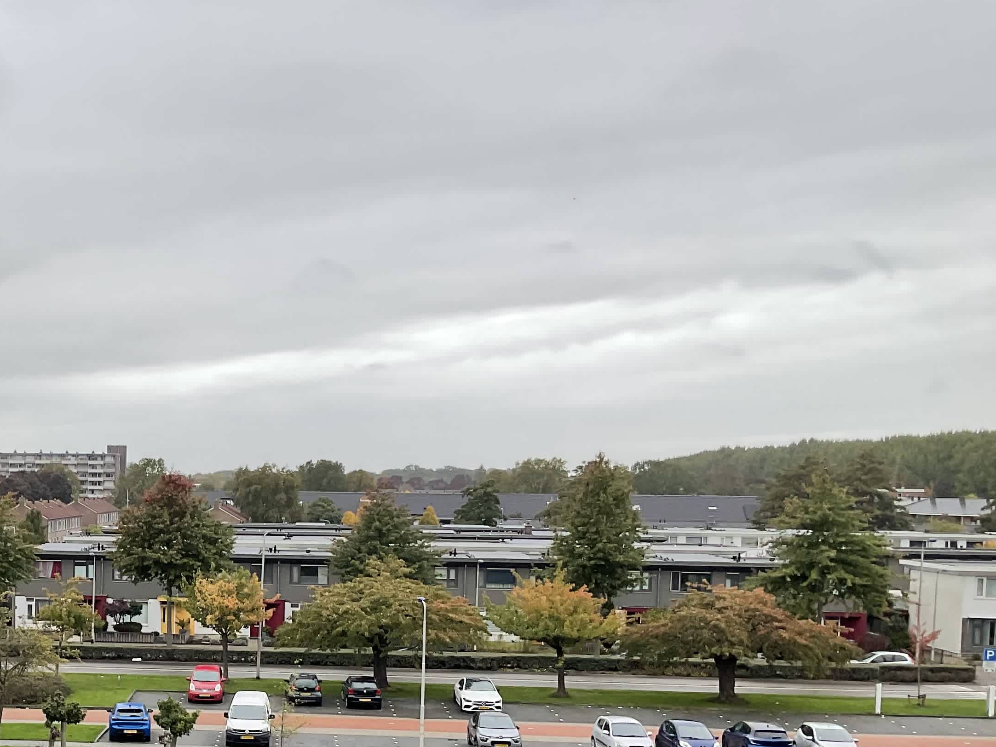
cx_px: 83
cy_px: 588
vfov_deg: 26.6
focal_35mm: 54
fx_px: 1554
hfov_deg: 33.5
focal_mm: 3
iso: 16
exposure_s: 1/264
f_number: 1.8
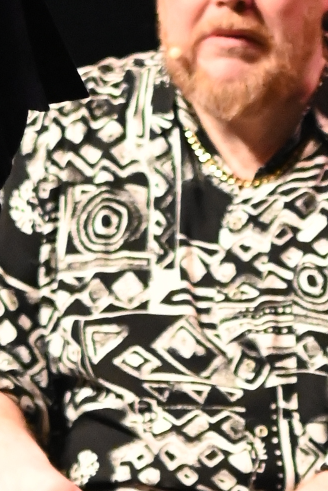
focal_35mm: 732
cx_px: -164
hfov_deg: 1.9
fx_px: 10003
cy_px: -66
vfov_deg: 2.8
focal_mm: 122
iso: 10000
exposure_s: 1/200
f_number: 4.2
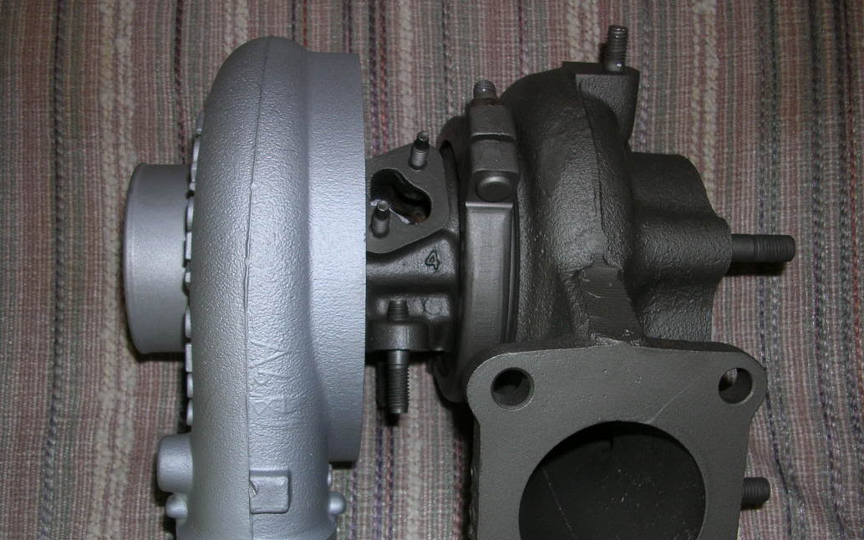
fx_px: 965
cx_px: 431
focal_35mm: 41
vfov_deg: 31.1
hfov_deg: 48.2
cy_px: 338
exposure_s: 1/60.1
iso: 50
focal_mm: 5.8
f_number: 2.8
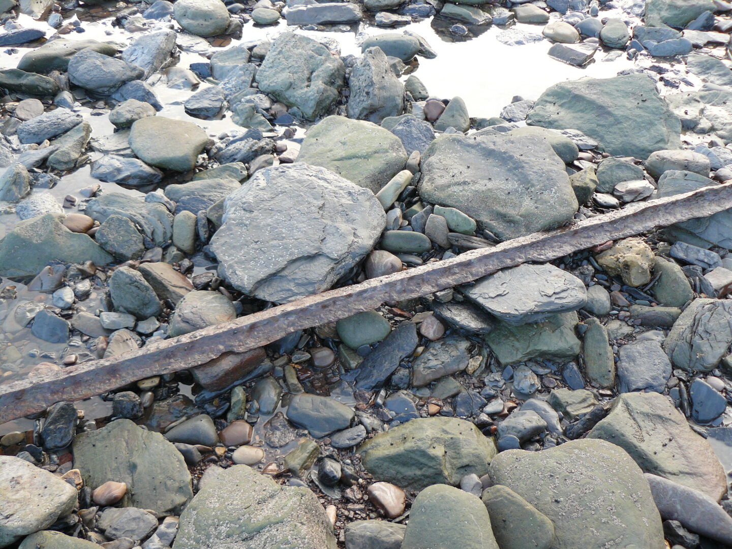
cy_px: 274
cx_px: 366
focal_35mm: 36
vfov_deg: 39.7
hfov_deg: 51.4
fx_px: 761
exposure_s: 1/50
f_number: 2.8
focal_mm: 6
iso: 100
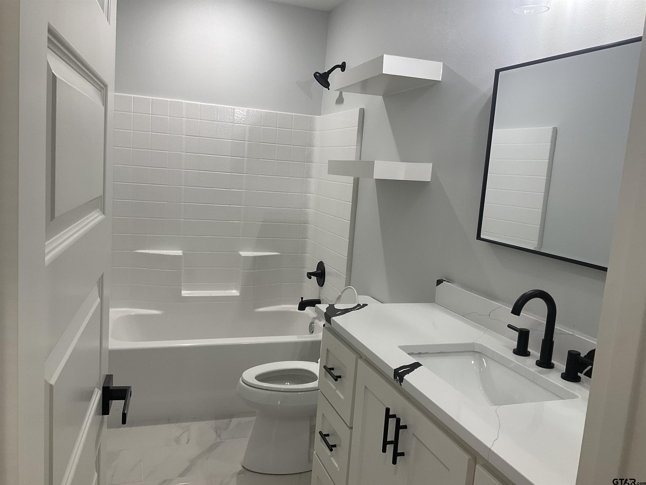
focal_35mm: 29
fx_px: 541
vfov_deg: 48.2
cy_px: 242
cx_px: 323
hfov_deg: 61.7
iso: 40
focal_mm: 3
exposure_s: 1/60
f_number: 1.8
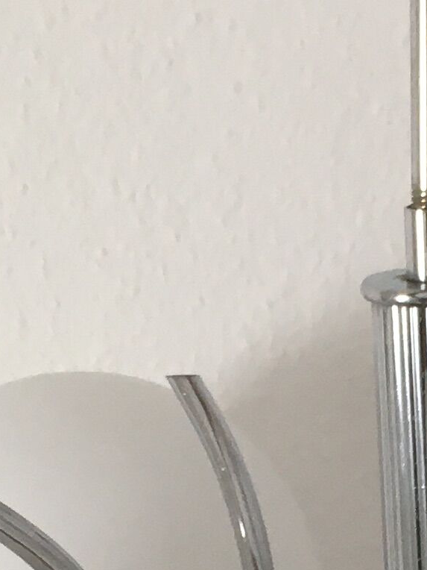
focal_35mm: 153
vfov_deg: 12.3
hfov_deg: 9.6
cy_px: 848
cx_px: 479
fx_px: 2516
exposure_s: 1/33
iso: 64
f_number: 2.2
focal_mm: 4.15
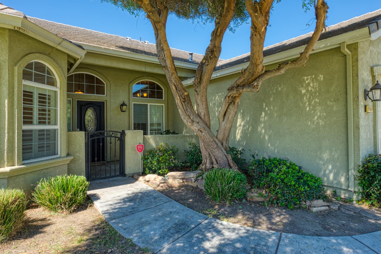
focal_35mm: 22
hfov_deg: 78.6
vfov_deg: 57.2
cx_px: 190
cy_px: 127
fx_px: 233
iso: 400
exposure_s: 1/125
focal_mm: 22
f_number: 10
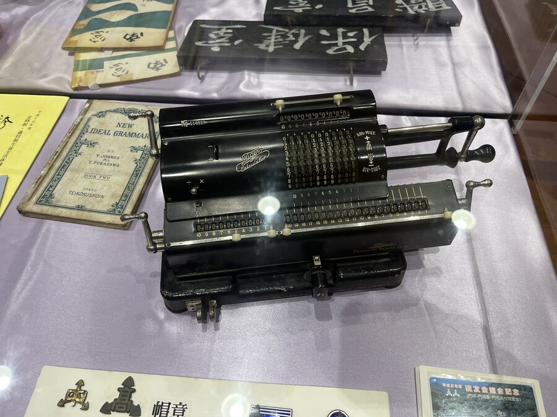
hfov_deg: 67.3
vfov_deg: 53.1
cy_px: 208
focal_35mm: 26
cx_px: 278
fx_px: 418
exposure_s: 1/120
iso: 125
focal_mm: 5.1
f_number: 1.6
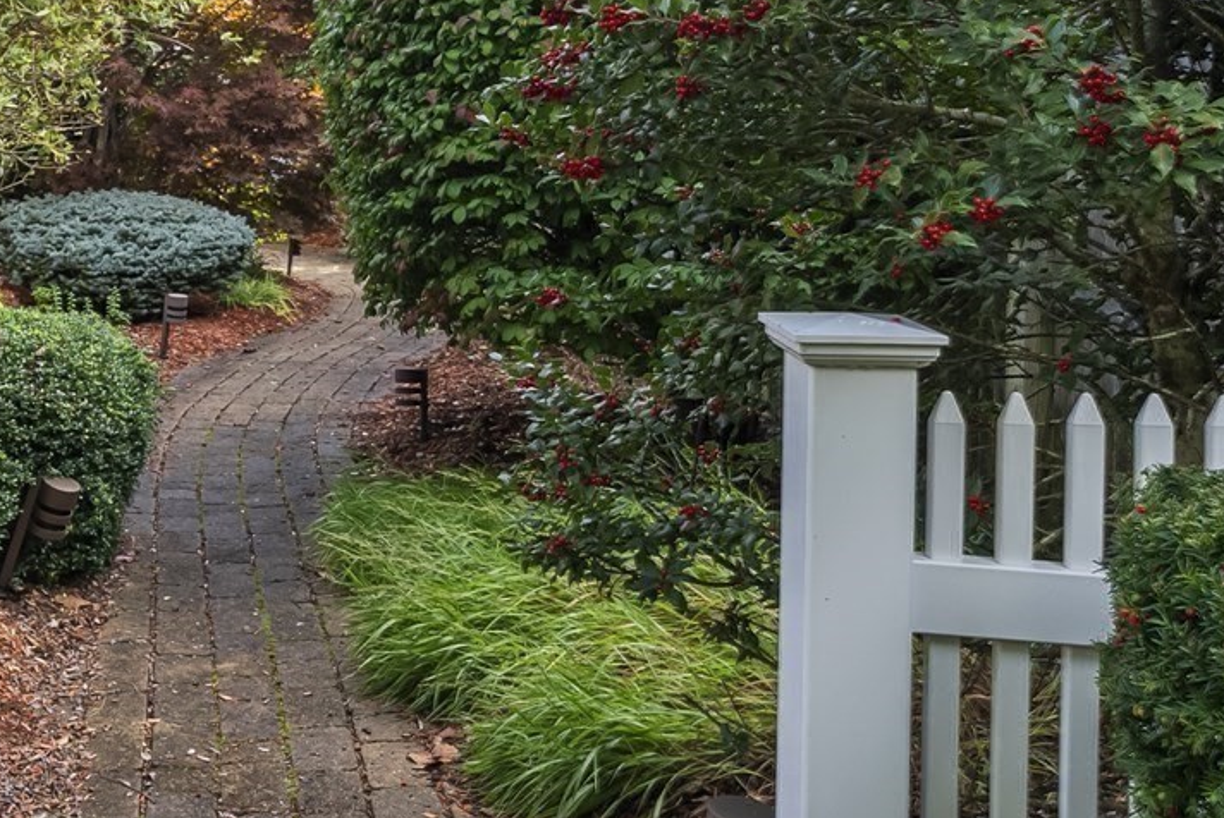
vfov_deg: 27.0
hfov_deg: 39.7
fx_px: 1643
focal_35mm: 48
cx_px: 303
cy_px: 84
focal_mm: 16.8
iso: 250
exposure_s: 1/200
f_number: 6.3
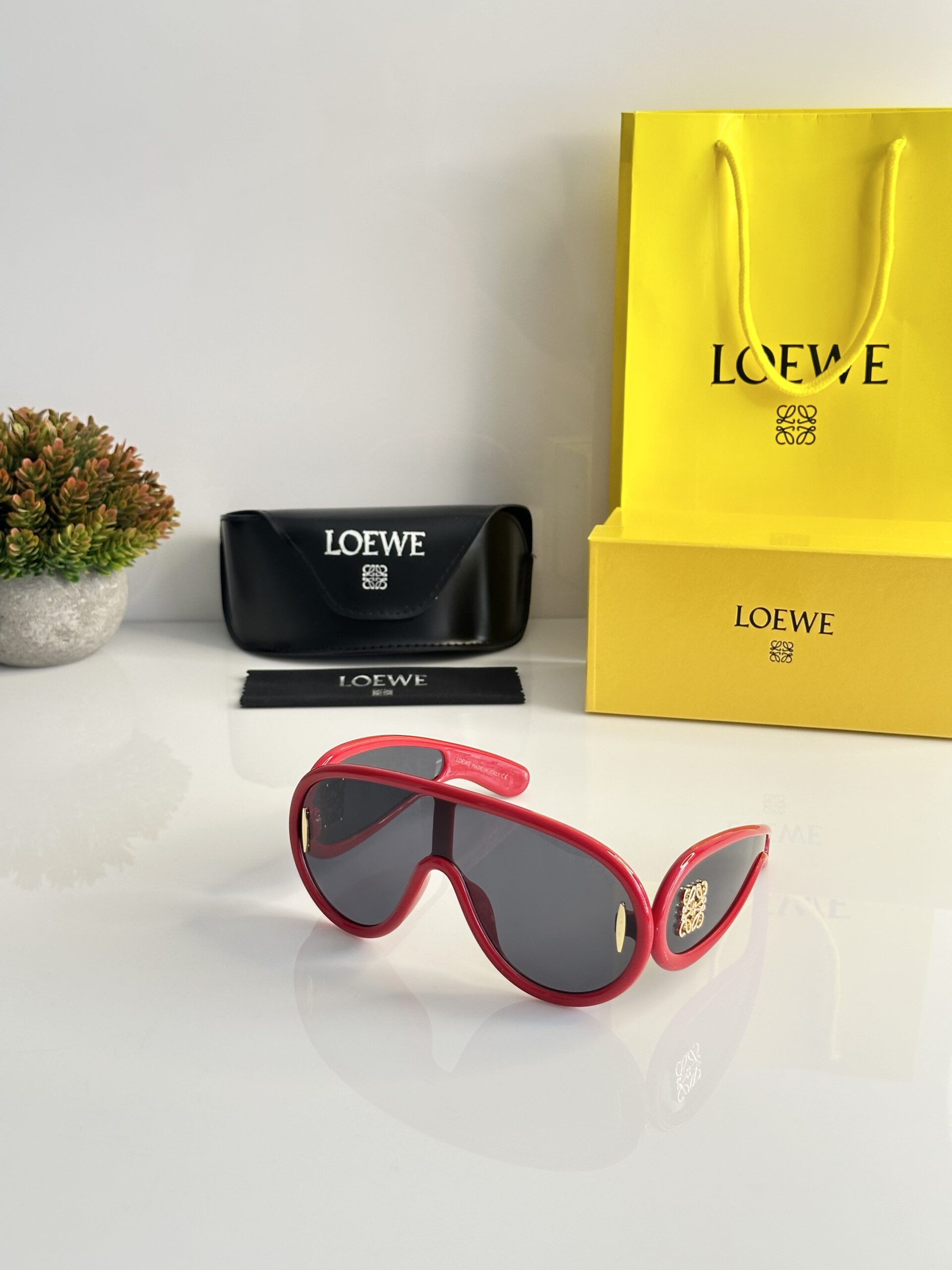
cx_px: 476
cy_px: 635
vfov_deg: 39.7
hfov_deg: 30.3
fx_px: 1760
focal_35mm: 48
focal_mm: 6.86
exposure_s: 1/60
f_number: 1.78
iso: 125
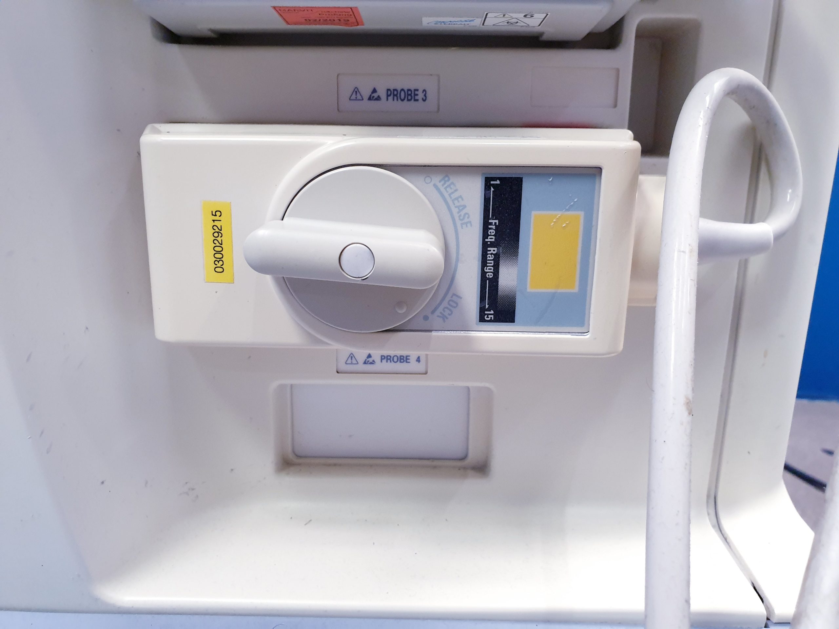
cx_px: 420
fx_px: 630
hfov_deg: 67.3
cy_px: 314
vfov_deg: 53.1
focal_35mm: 26
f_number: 2.4
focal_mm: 4.3
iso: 320
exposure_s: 1/50
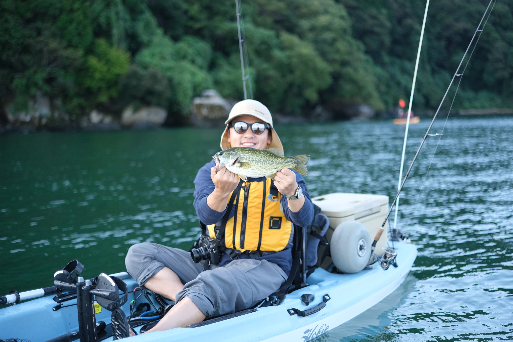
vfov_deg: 27.0
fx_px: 712
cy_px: 171
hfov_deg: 39.6
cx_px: 256
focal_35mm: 50
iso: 800
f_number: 1.4
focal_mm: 33
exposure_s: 1/4000
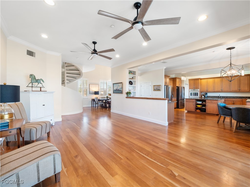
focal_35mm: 14
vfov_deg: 85.7
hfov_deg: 102.1
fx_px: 101
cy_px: 94
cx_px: 125
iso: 200
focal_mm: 7
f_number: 7.1
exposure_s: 1/2
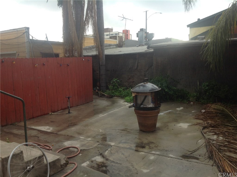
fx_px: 239
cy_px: 88
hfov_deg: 52.7
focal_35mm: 35
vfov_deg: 40.6
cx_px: 118
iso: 50
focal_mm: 4.28
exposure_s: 1/164
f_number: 2.4
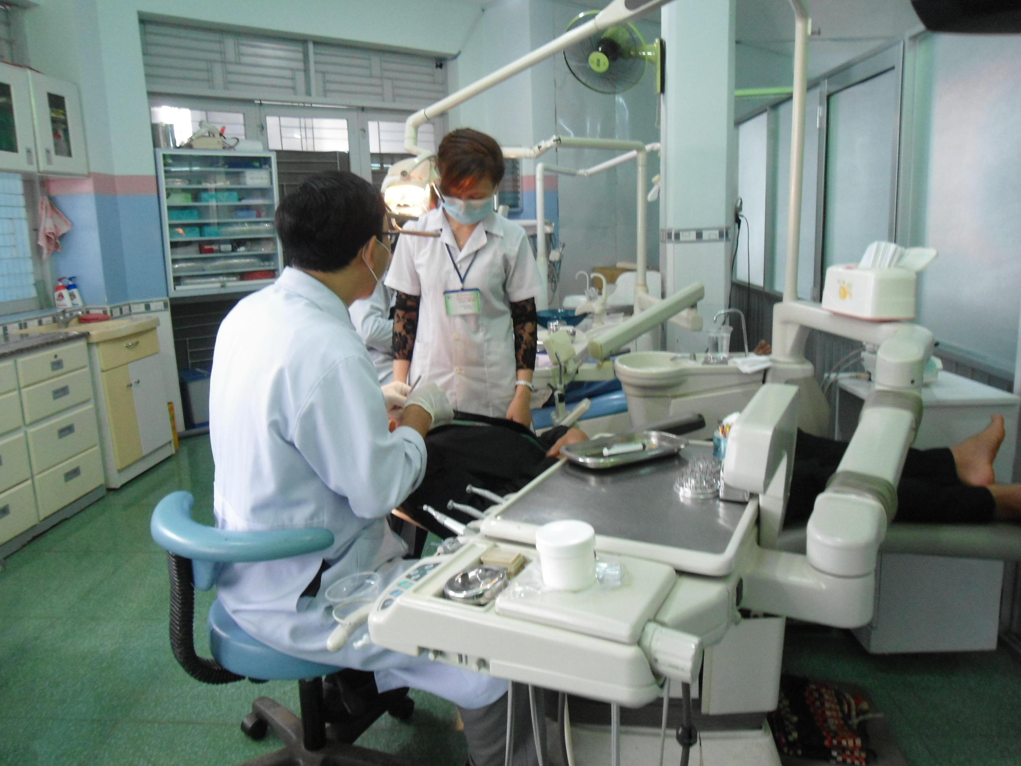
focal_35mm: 26
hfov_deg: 67.3
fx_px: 767
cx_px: 510
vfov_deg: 53.1
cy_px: 383
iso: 400
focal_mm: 4.7
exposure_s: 1/30
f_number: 2.8
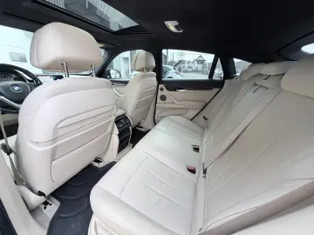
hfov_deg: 102.1
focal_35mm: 14
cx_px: 157
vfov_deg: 85.7
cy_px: 118
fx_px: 127
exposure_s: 1/121
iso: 80
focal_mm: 2.22
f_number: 2.2
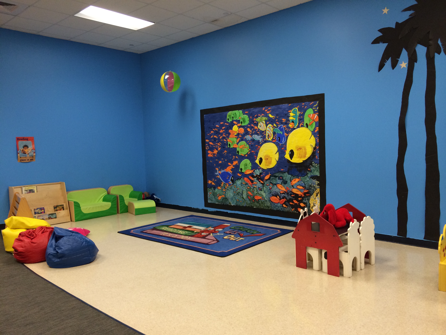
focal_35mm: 30
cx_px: 223
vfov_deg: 46.8
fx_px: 387
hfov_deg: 60.0
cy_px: 168
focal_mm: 4.12
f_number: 2.2
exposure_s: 1/30
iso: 64
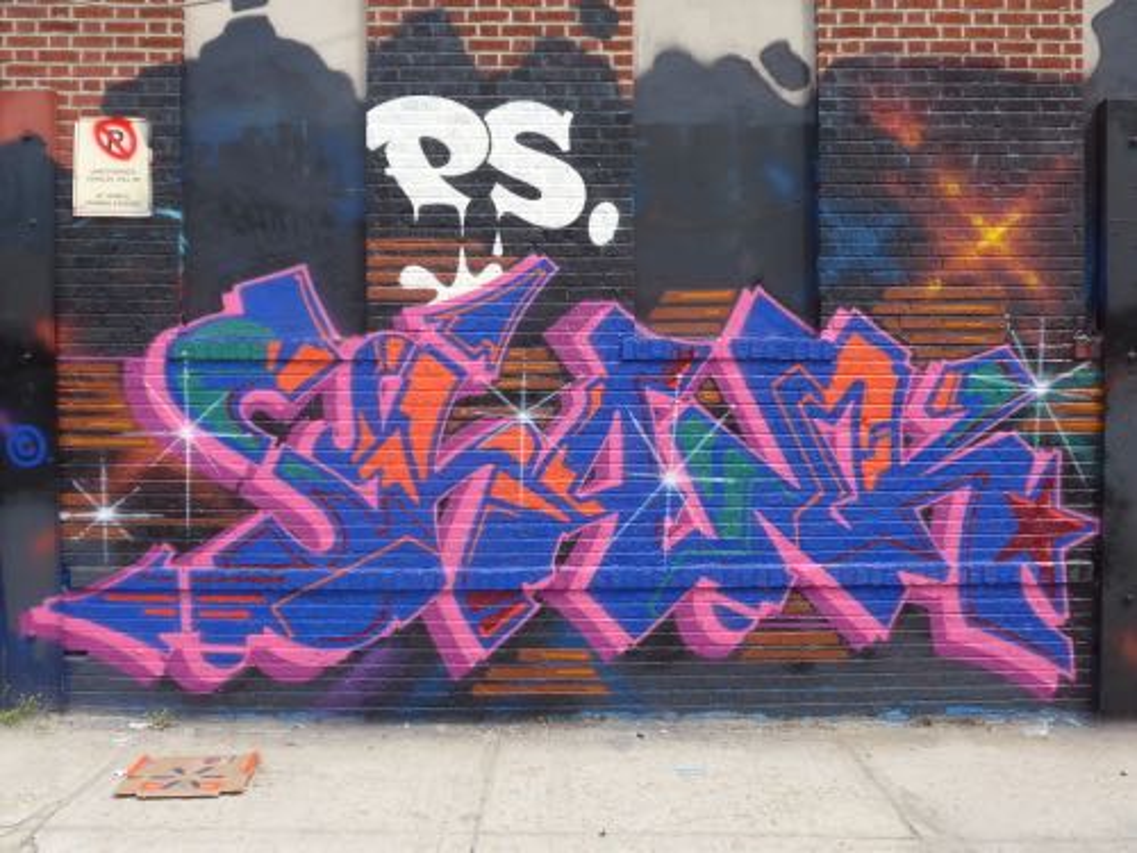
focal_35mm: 39
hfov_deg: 47.9
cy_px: 426
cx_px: 568
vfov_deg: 36.8
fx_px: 1281
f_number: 2.8
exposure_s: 1/1300
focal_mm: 8
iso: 80
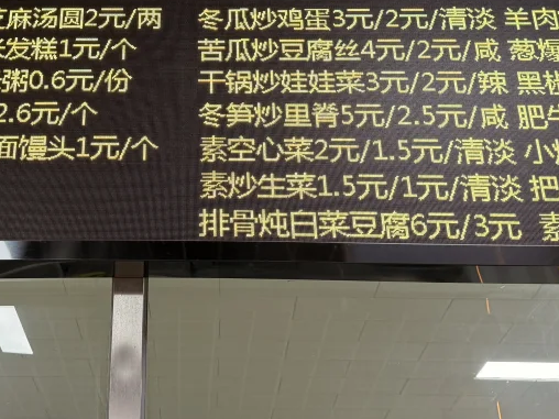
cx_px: 150
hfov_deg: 28.2
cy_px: -30
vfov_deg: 20.7
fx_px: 1098
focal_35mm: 68
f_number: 1.78
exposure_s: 1/121
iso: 200
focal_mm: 6.76
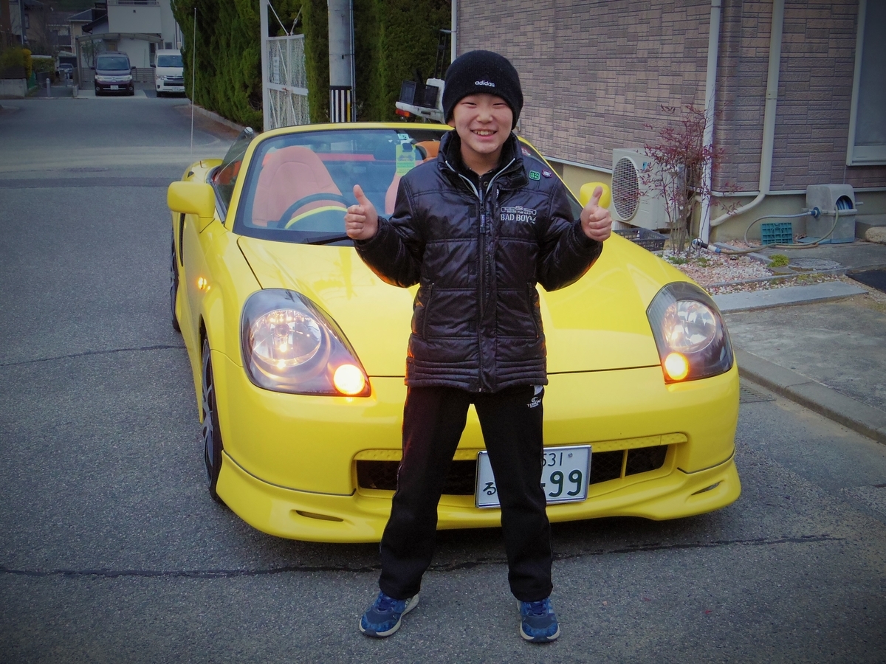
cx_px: 443
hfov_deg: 42.9
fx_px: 1126
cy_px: 332
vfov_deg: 32.9
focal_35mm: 44
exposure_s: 1/60
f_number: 3.2
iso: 640
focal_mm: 7.9
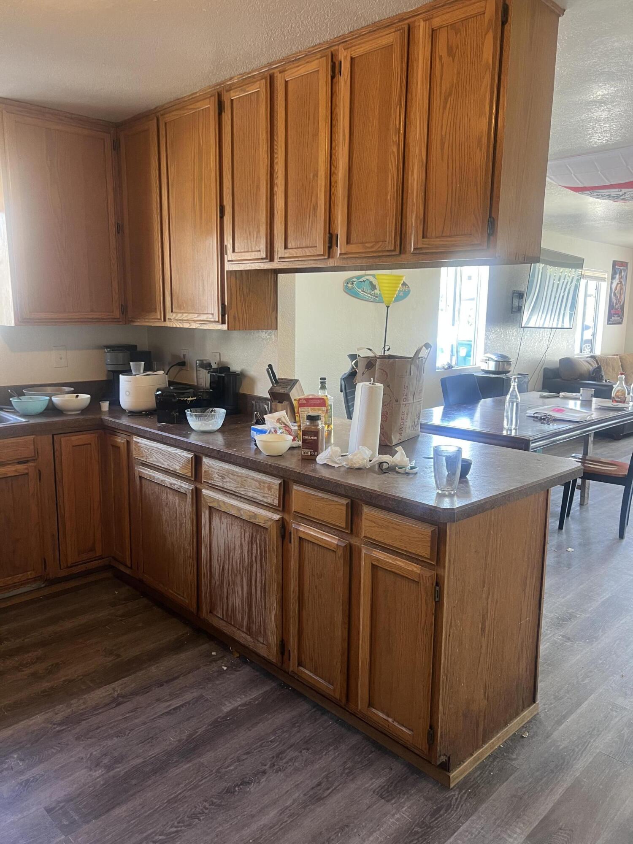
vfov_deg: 67.3
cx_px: 316
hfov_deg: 53.1
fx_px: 634
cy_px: 422
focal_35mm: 26
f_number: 1.5
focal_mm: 5.7
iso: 125
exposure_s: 1/60
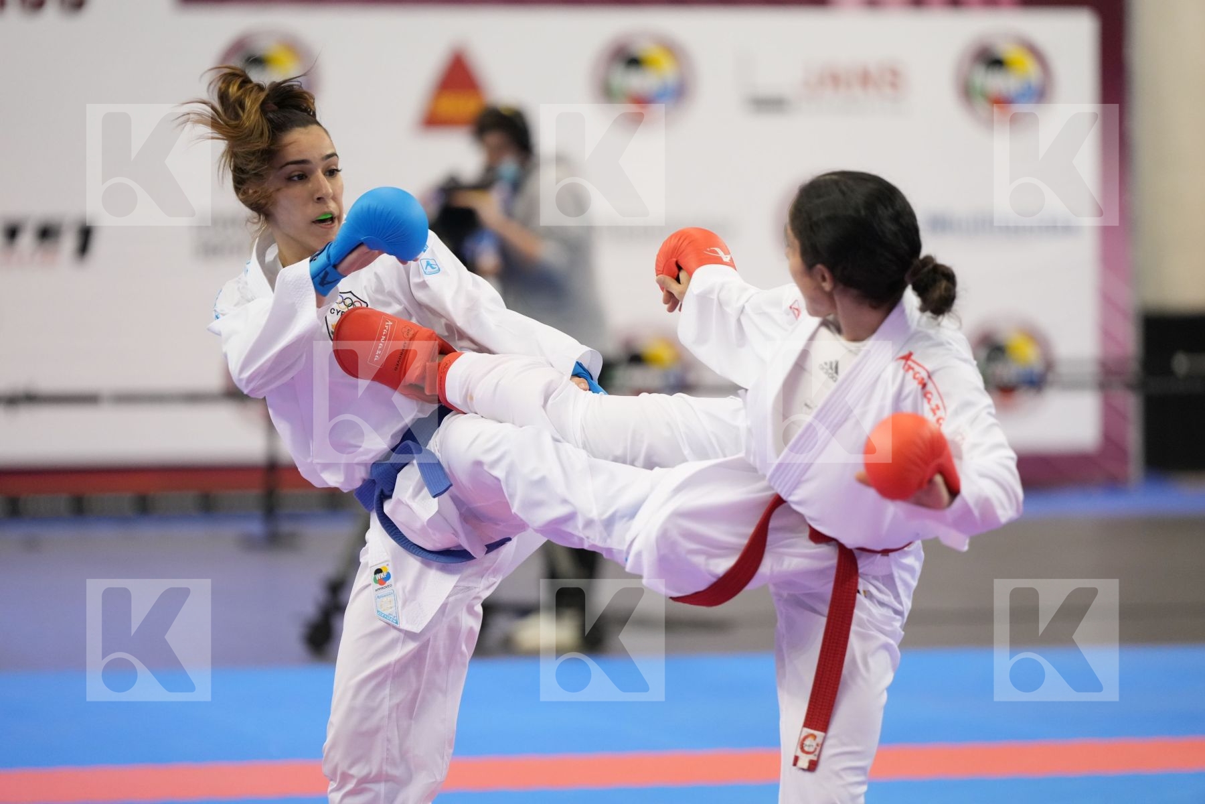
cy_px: 402
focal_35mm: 173
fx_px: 5790
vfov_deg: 7.9
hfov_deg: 11.9
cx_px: 602
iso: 3200
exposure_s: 1/1000
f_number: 2.8
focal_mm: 173
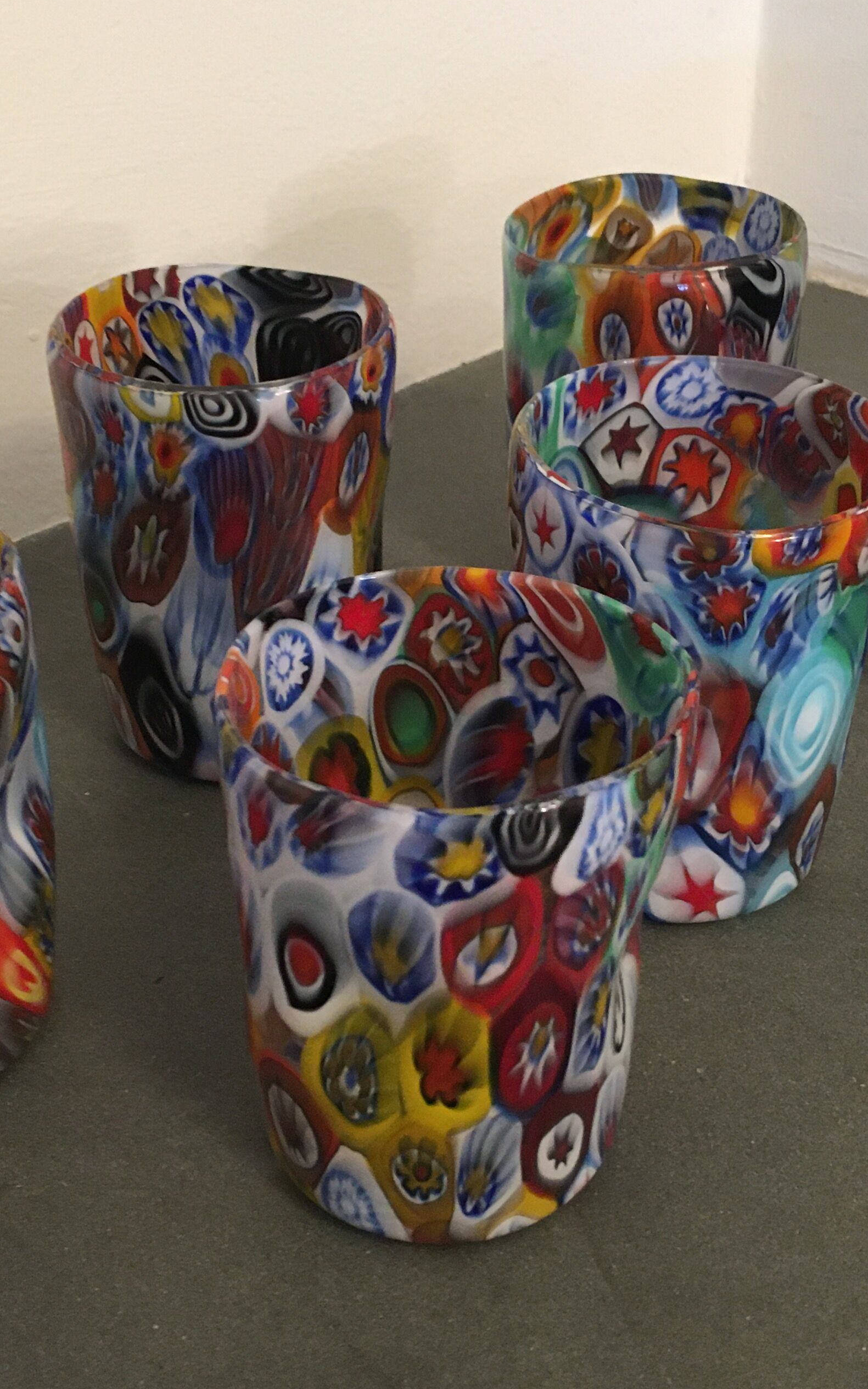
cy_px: 752
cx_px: 457
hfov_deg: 26.3
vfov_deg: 41.0
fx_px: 1854
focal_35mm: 49
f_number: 2.2
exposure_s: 1/20
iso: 200
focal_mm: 4.15
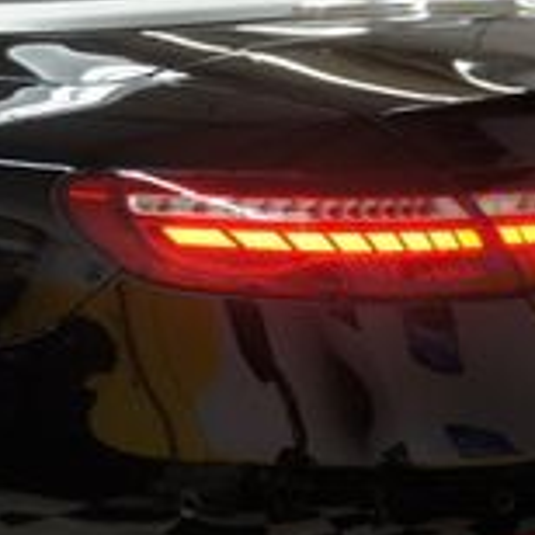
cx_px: -42
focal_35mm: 106
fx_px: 1853
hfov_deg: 16.0
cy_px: 261
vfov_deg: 16.4
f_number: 4
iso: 200
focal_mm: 20
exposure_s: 1/30
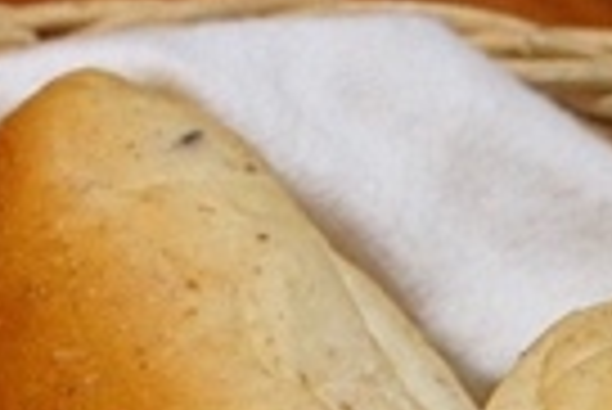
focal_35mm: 218
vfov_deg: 5.8
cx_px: 279
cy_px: 1331
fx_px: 3710
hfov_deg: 9.4
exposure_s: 1/13
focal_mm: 22
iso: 1600
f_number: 8
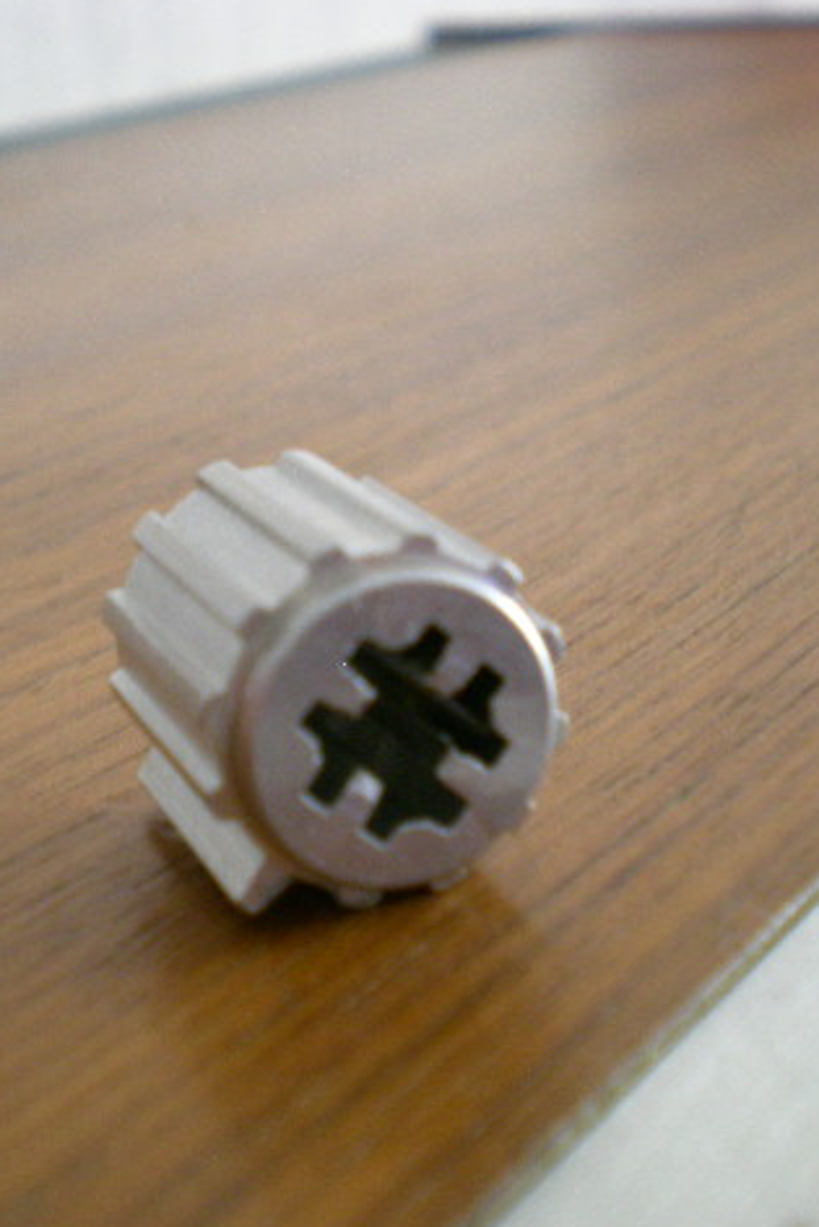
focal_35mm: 62
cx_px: 325
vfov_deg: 32.4
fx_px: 2114
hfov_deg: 21.9
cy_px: 608
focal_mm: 7.4
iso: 200
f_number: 3.5
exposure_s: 1/6.5
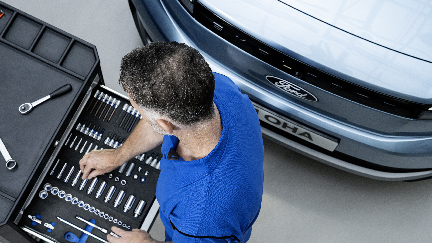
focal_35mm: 62
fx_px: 710
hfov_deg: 33.8
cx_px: 187
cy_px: 159
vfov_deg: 19.4
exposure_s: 1/160
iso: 1600
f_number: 8
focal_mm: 50
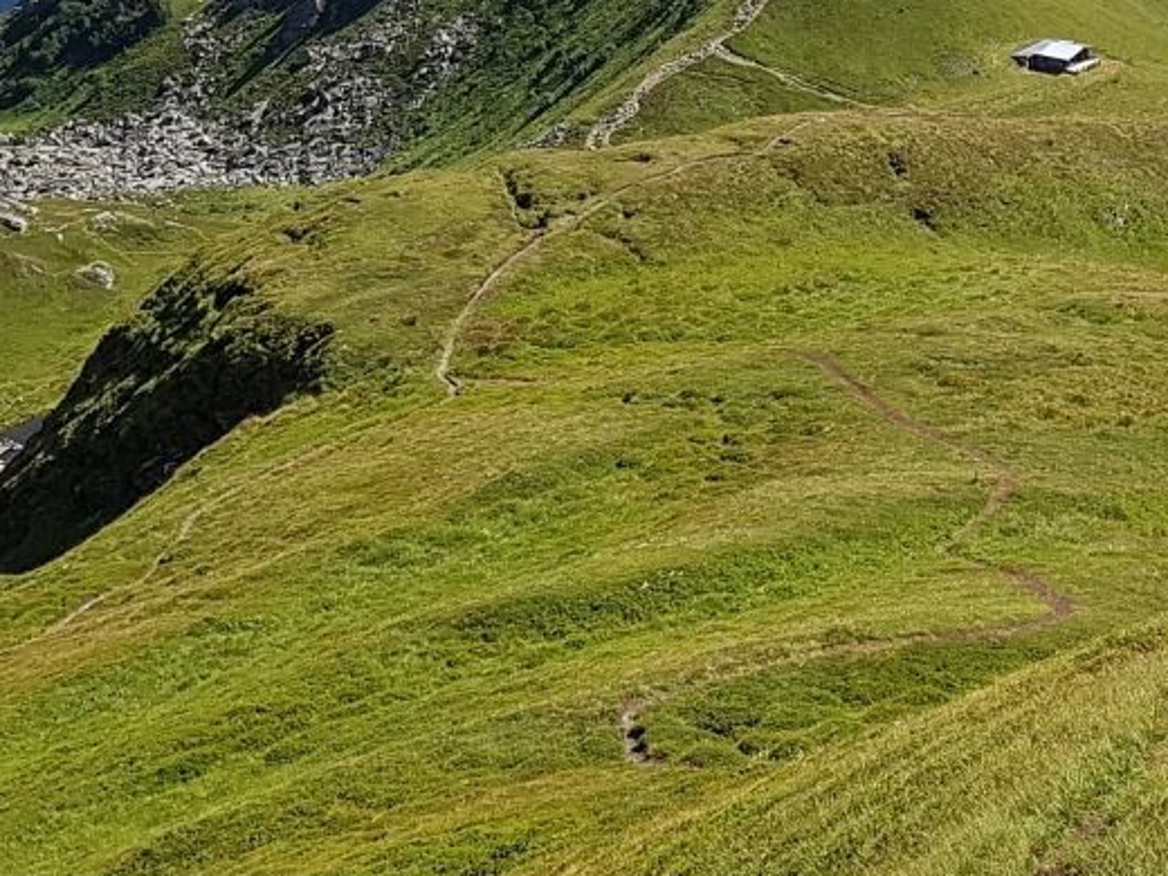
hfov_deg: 23.5
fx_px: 2699
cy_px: -52
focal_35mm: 80
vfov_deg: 17.9
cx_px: 1128
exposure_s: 1/1940
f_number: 1.7
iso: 50
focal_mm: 4.2
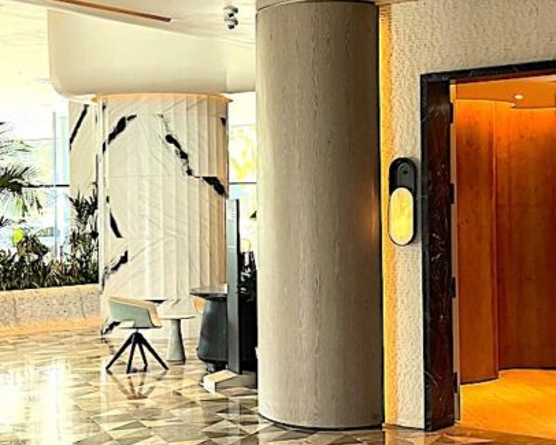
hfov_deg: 29.5
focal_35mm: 64
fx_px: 1053
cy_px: 207
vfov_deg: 23.9
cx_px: 341
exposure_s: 1/59
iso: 200
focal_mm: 5.1
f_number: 1.6
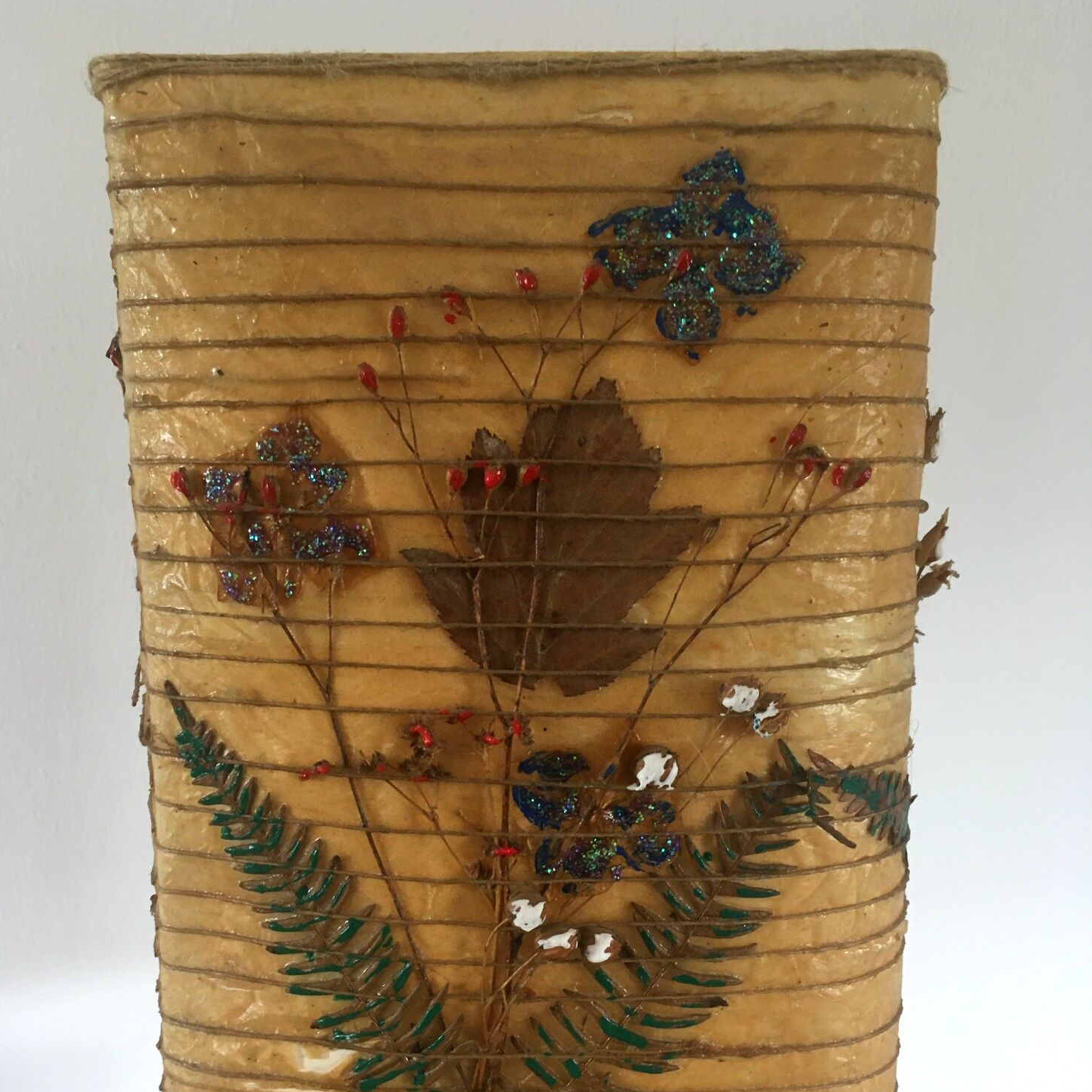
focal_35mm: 35
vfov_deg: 46.8
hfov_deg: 47.2
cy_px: 683
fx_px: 1249
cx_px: 539
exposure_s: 1/33
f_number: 2.2
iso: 125
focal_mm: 4.15
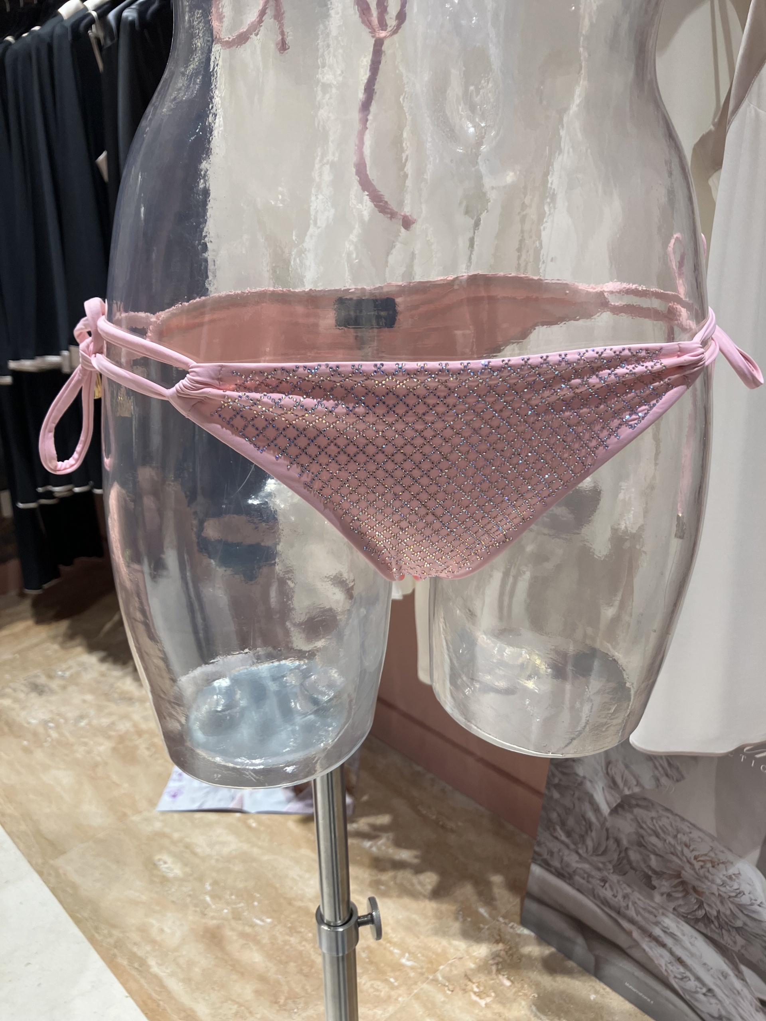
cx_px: 383
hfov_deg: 49.7
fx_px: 826
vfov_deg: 63.4
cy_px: 510
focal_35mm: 28
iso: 80
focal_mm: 3.99
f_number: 1.8
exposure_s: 1/100
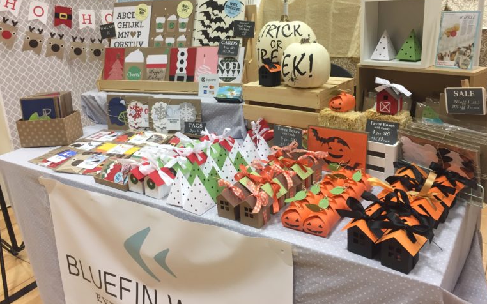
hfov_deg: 61.2
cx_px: 245
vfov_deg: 40.4
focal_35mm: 31
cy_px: 125
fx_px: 411
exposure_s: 1/30
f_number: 2.2
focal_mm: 4.15
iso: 64
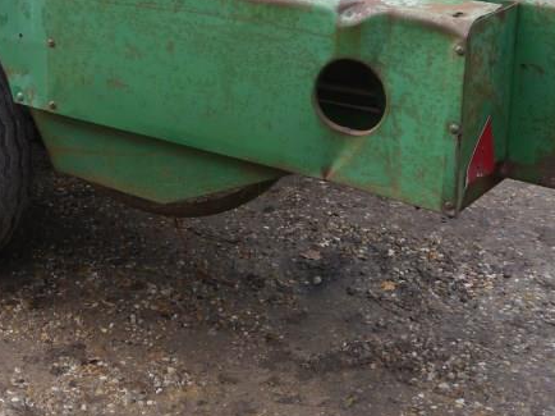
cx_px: 115
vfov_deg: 17.0
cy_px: 13
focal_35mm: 85
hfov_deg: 22.7
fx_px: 1362
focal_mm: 18
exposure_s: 1/125
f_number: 5
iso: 160
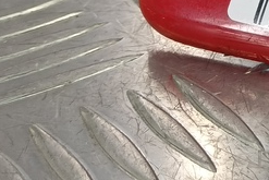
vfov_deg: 13.4
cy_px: -47
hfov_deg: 17.1
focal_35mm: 99
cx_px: 478
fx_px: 740
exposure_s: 1/50
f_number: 1.6
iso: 101
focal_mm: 4.11
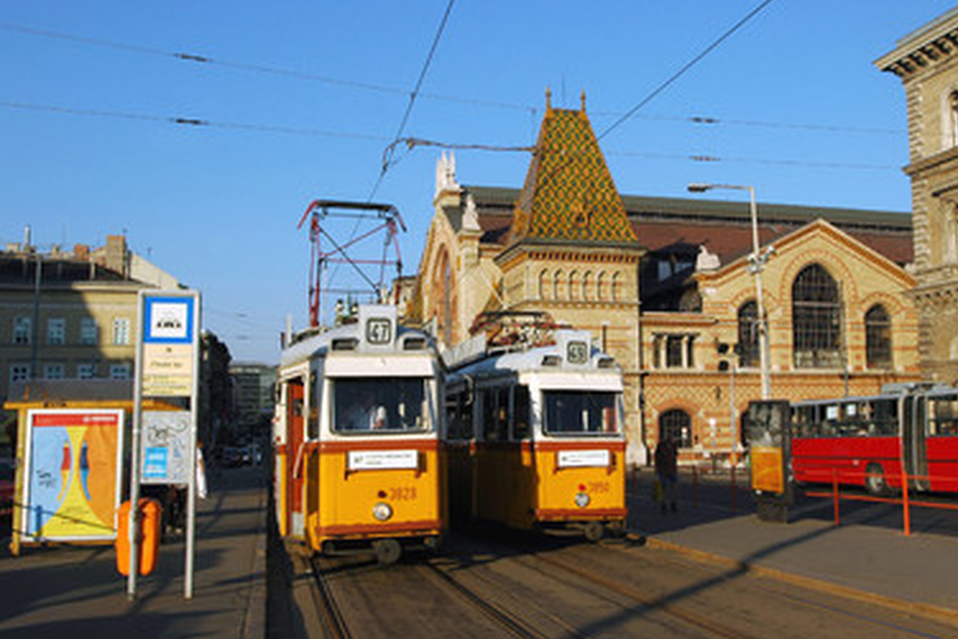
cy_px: 314
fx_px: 985
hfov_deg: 51.8
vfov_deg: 35.9
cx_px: 528
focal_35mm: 37
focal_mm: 22
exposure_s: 1/320
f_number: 9
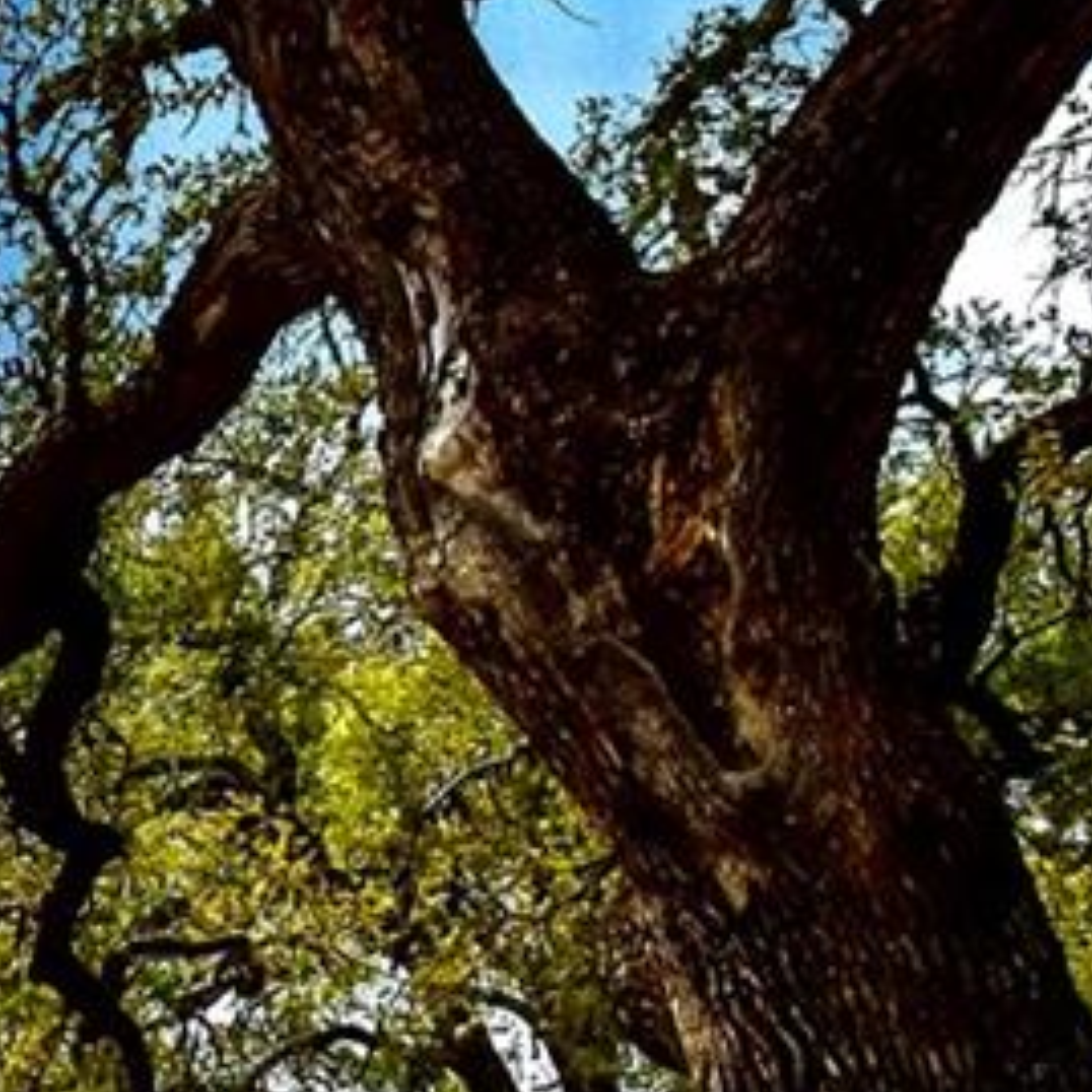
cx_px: -1522
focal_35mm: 97
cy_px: 1496
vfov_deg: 16.7
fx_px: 3462
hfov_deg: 13.3
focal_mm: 10
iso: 200
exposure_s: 1/1000
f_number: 8
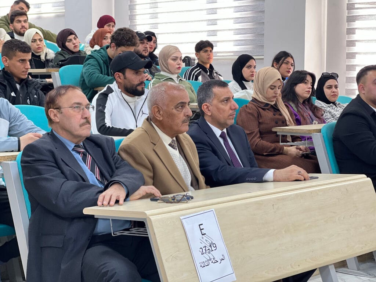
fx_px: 836
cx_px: 188
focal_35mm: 77
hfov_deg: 25.3
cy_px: 141
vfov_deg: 19.1
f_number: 2.8
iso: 160
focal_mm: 9
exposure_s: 1/40
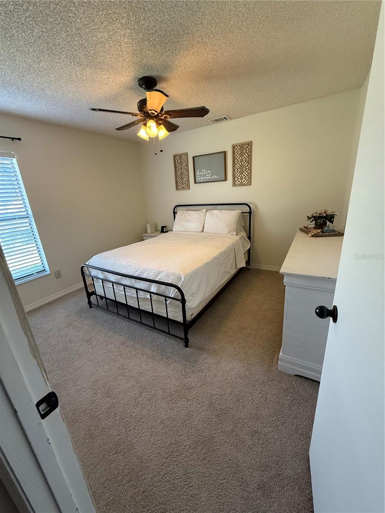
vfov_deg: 102.1
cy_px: 256
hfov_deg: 85.7
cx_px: 192
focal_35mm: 14
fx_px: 208
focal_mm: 2.22
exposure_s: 1/60
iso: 250
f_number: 2.2
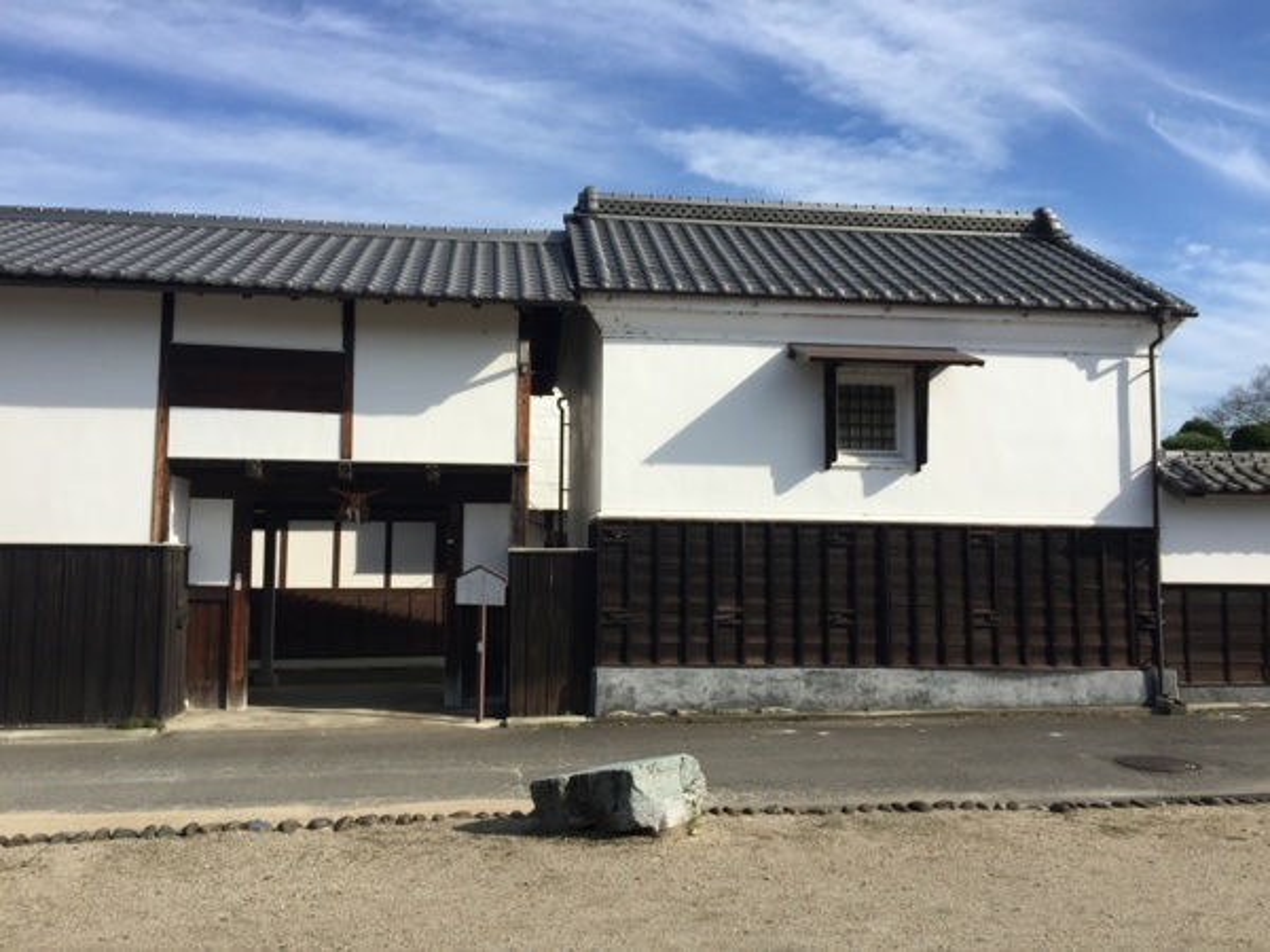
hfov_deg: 61.7
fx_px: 1064
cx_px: 635
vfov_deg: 48.2
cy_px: 476
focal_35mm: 29
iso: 32
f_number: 2.2
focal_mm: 4.15
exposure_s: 1/1883
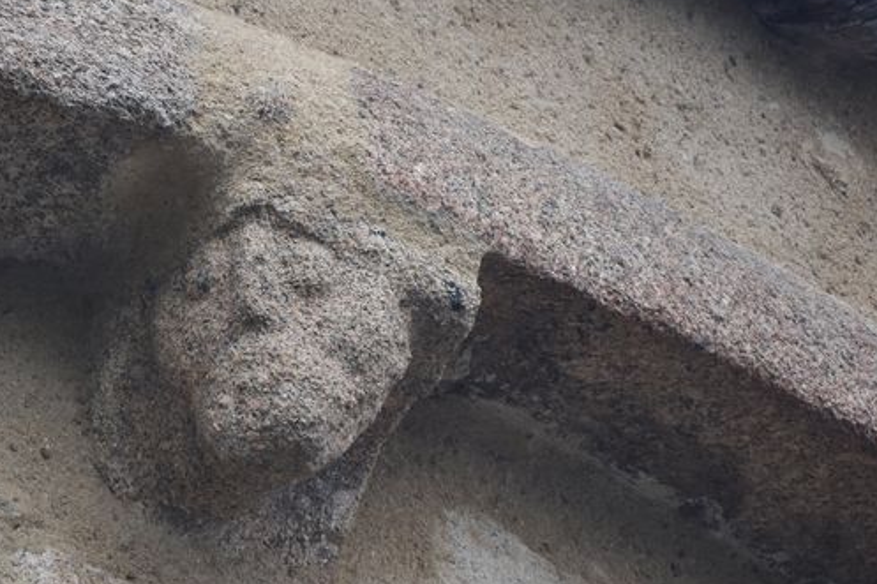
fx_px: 14271
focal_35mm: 586
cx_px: 266
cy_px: 291
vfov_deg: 2.3
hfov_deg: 3.5
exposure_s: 1/1000
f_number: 5.6
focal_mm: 185
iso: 640
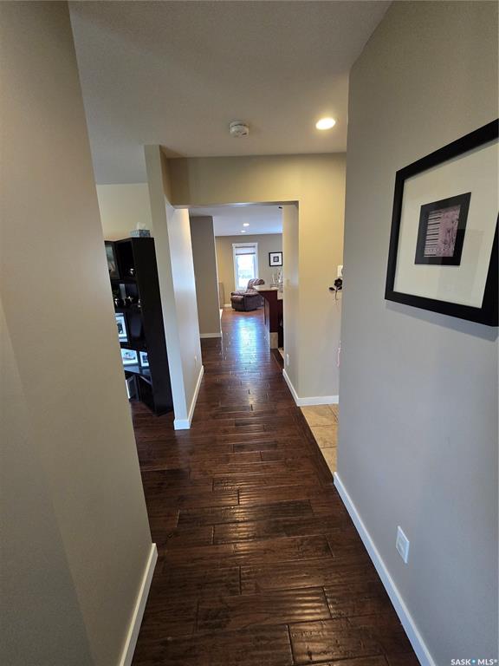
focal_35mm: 13
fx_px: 250
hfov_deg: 89.9
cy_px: 333
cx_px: 250
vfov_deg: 106.2
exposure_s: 1/60
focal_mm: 2.2
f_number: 2.2
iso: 400
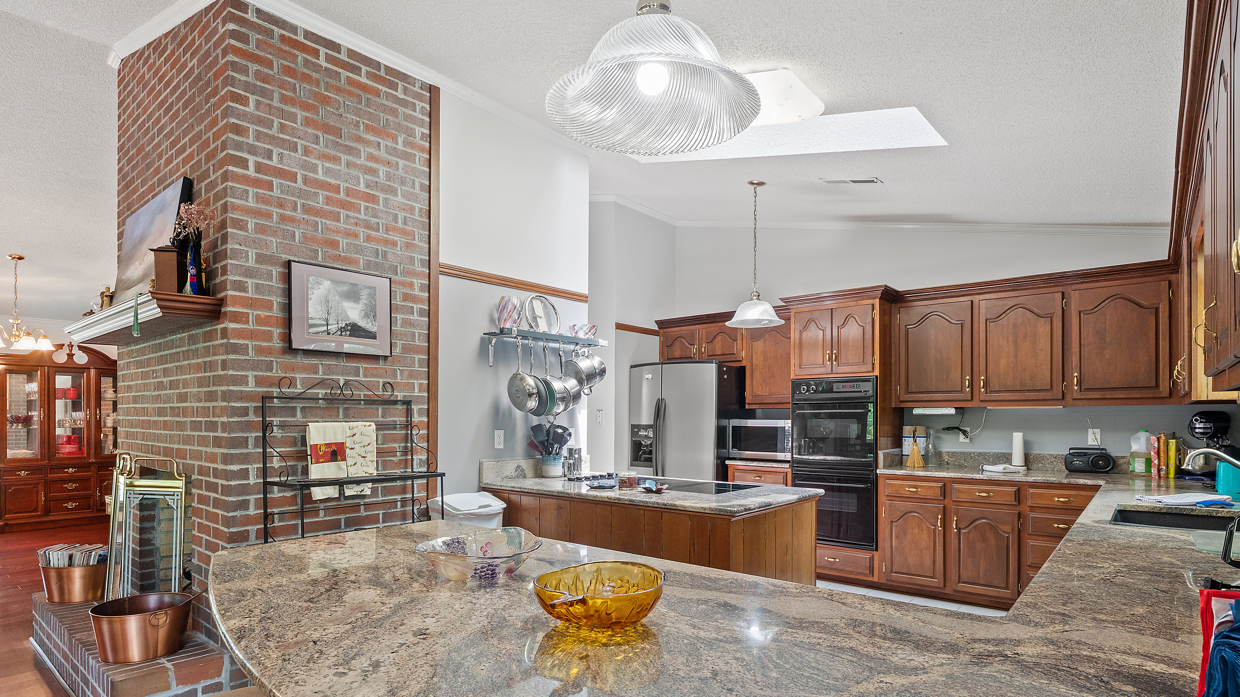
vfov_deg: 55.4
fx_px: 658
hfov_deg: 86.6
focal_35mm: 20
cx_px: 611
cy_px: 422
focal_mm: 9
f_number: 5.6
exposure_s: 1/6
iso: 400
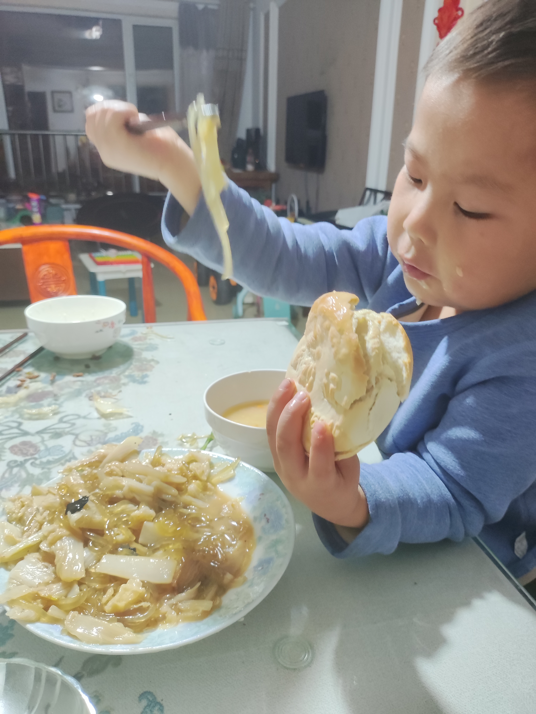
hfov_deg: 54.9
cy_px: 357
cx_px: 268
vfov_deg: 69.4
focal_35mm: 25
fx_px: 516
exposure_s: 1/30
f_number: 1.79
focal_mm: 4.71
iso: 328
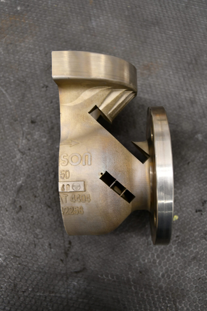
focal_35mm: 40
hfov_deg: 33.4
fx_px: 345
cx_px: 104
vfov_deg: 48.5
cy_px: 156
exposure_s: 1/13
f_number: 4
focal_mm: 27
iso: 250
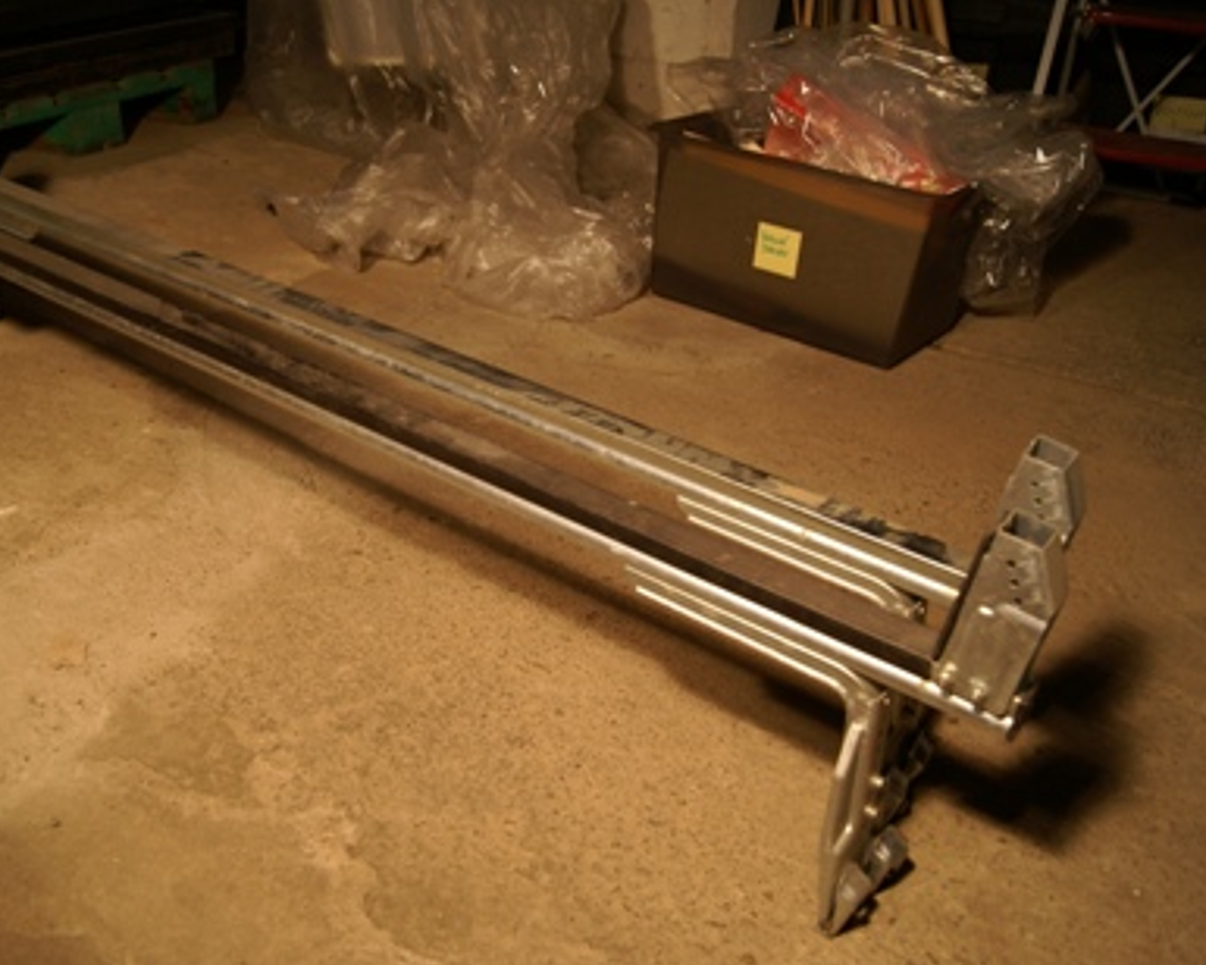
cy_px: 481
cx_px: 481
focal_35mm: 34
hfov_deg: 52.5
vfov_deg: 43.4
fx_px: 1214
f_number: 4
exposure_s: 1/40
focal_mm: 20
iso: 100
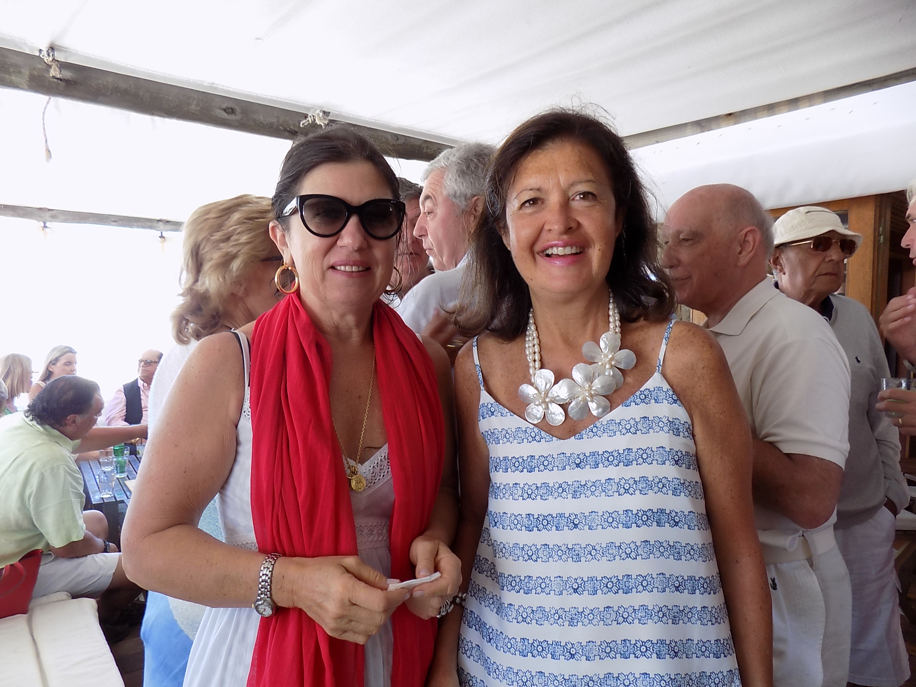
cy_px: 344
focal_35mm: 23
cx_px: 458
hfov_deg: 73.9
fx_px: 609
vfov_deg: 58.9
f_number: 3.1
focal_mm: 4
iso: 80
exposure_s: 1/40
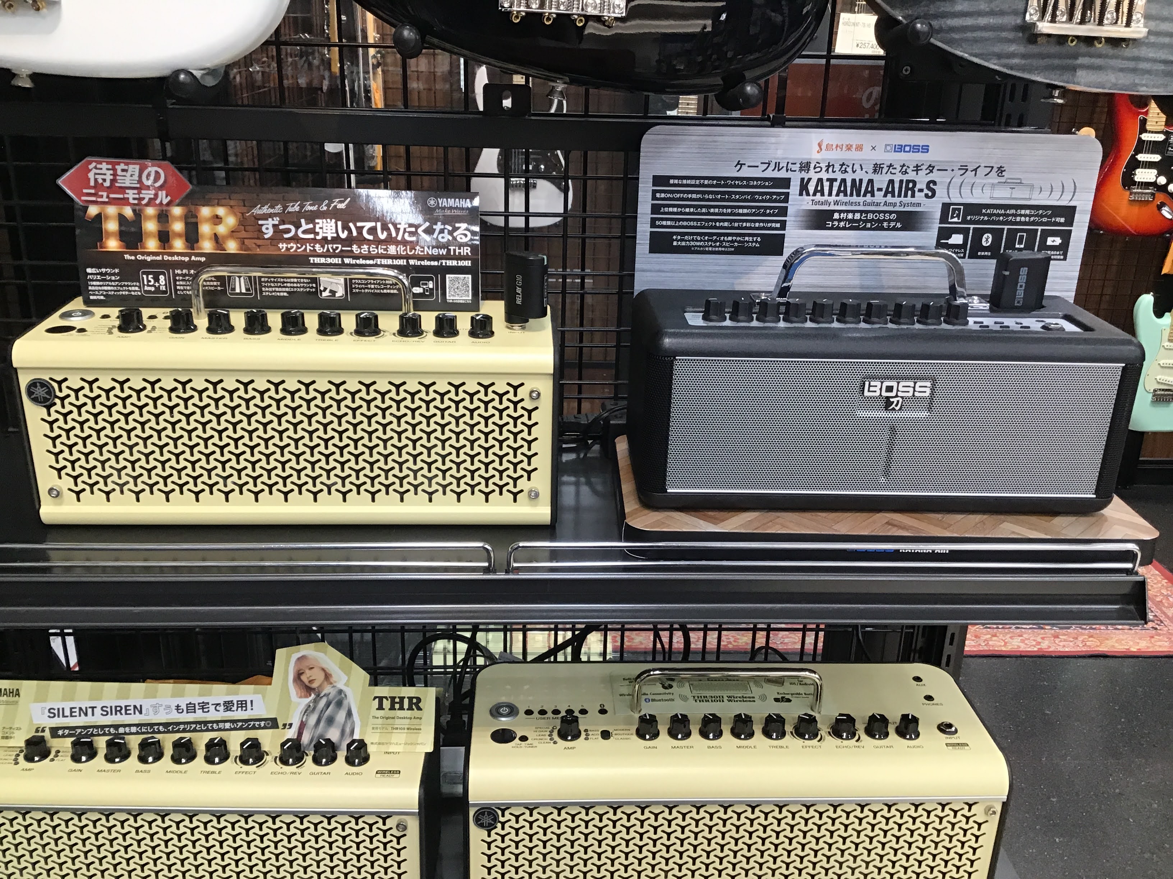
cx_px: 586
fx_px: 1050
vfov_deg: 45.4
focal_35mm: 31
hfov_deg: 58.4
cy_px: 440
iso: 50
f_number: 2.4
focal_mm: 3.3
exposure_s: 1/30
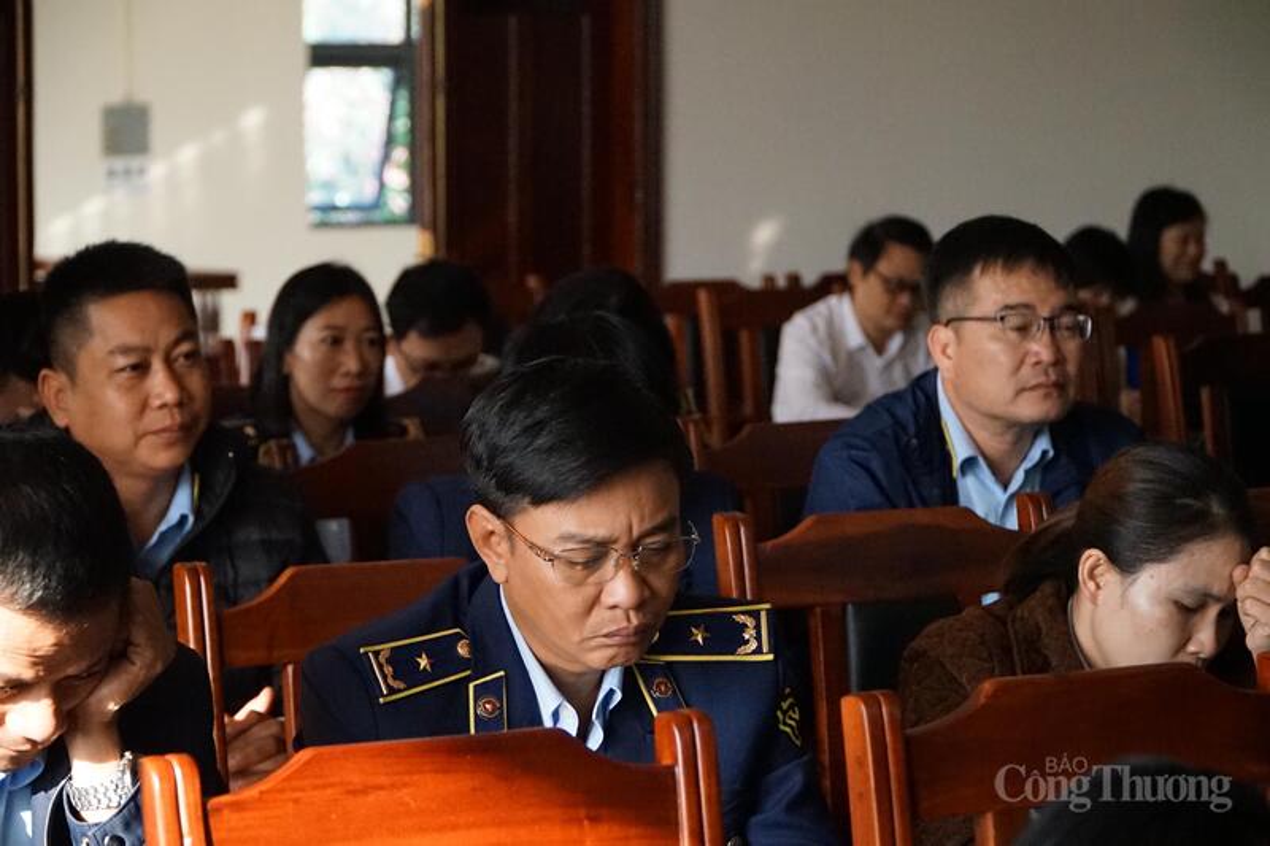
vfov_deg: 16.6
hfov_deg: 24.8
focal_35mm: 82
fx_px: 2892
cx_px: 635
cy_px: 423
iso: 6400
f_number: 4
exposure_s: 1/2000
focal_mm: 55
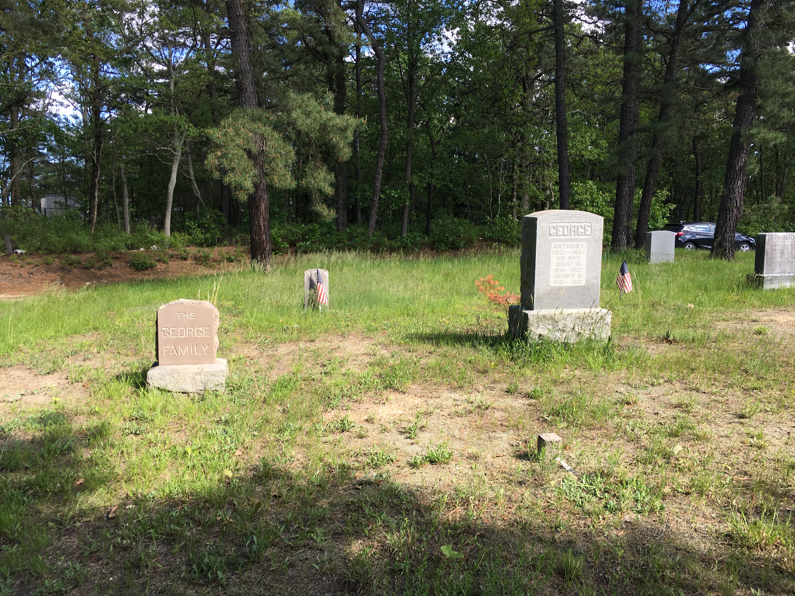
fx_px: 666
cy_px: 298
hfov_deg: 61.7
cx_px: 398
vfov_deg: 48.2
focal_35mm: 29
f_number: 2.2
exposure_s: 1/420
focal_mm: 4.15
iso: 25
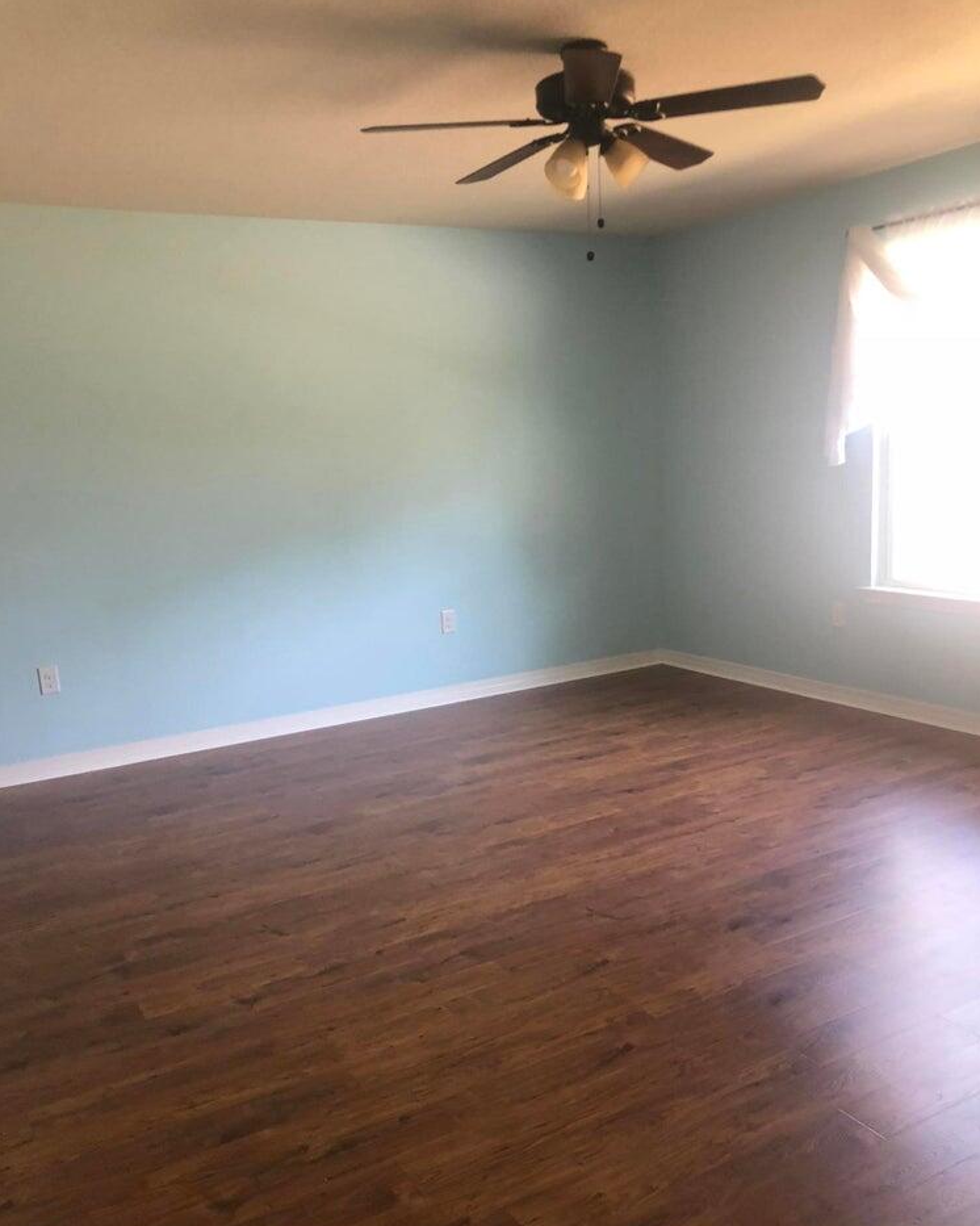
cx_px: 481
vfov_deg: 58.7
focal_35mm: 30
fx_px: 1088
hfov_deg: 48.5
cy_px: 669
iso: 40
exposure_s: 1/20
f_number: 1.8
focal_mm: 3.99
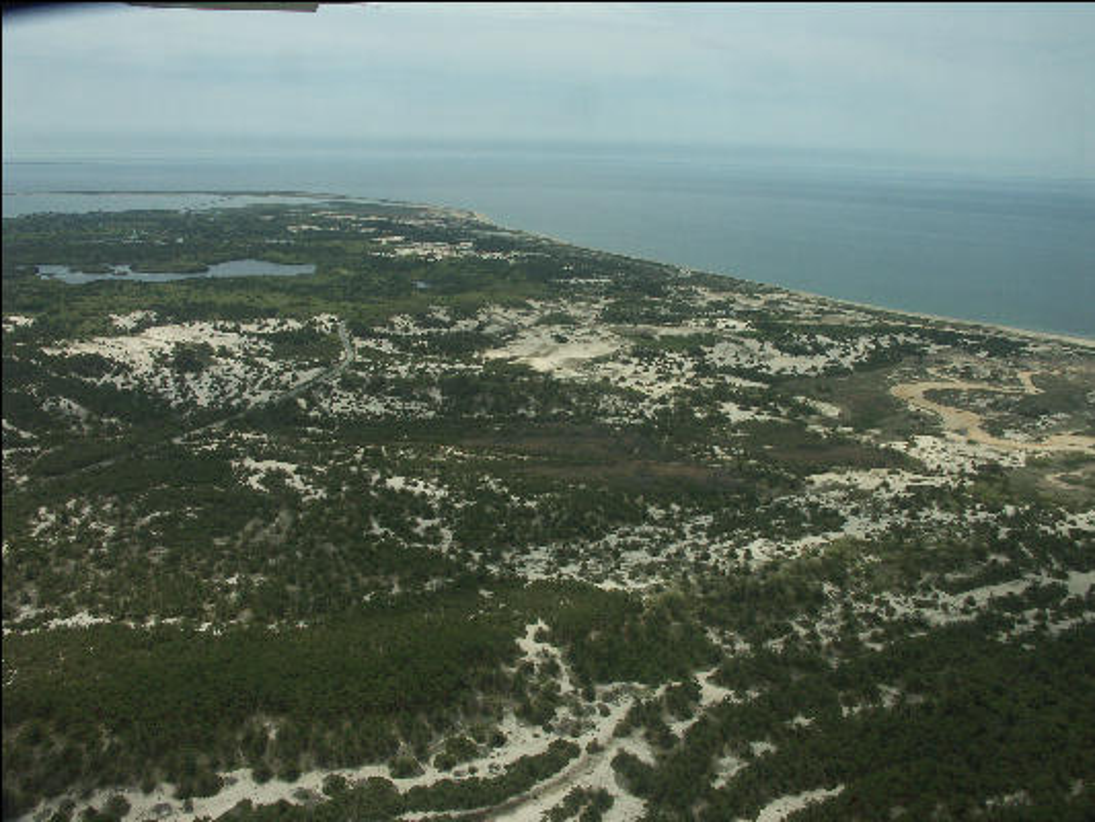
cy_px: 411
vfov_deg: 49.8
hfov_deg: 63.4
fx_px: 886
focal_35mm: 28
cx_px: 548
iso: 100
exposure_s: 1/640
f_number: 3.5
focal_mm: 7.21
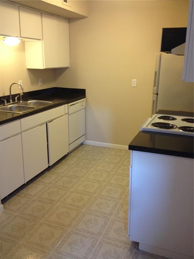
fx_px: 262
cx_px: 97
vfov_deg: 52.6
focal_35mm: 35
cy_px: 130
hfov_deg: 40.7
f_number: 2.4
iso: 100
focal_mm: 4.28
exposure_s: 1/20
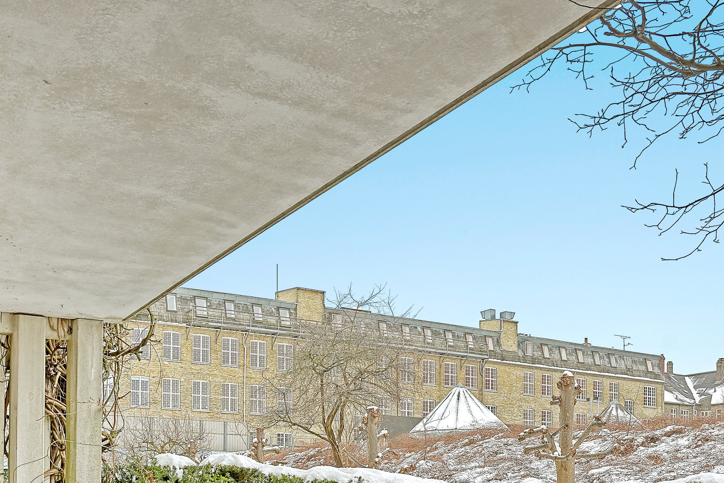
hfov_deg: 49.5
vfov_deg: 31.8
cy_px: 507
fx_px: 764
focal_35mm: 38
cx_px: 222
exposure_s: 1/10
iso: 400
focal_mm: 17
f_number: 8
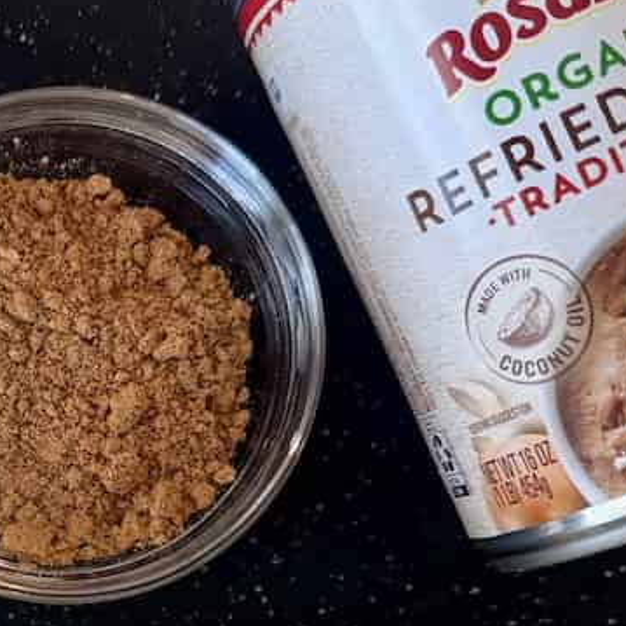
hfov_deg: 22.9
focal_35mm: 71
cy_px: 609
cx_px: -61
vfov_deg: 23.4
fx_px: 1453
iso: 160
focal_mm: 6.8
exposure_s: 1/60
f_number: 1.8
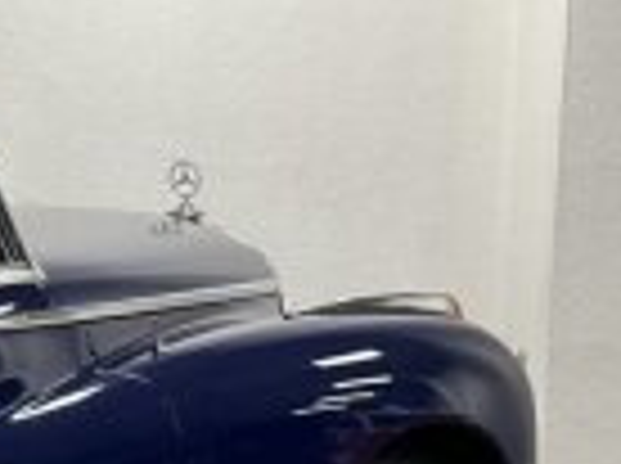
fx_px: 3994
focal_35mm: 223
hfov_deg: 8.4
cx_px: -706
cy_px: 572
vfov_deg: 6.6
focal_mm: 6.86
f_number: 1.78
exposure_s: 1/60
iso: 125
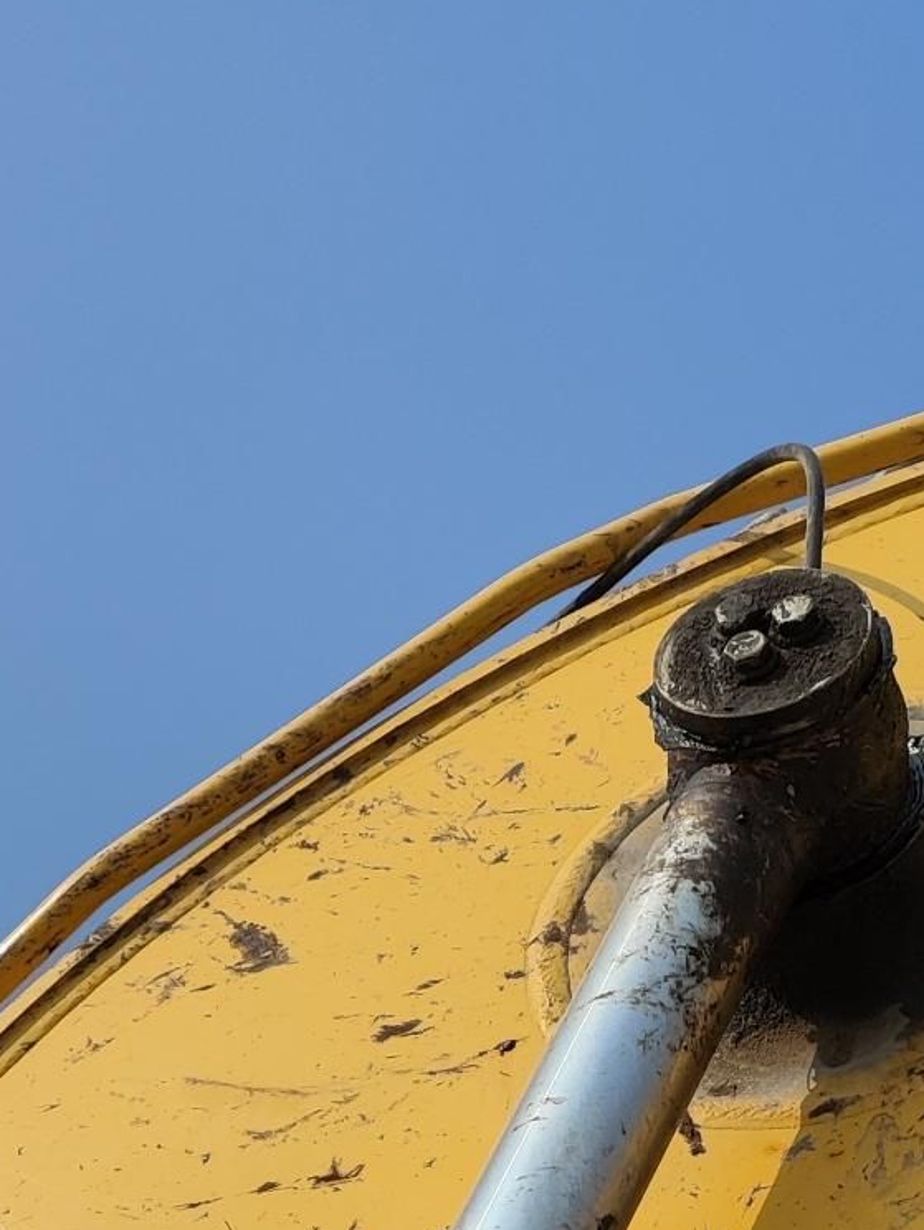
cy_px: 2043
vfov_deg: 18.9
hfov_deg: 17.2
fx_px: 3057
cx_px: 597
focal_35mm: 86
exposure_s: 1/5000
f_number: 1.79
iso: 50
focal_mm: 4.71
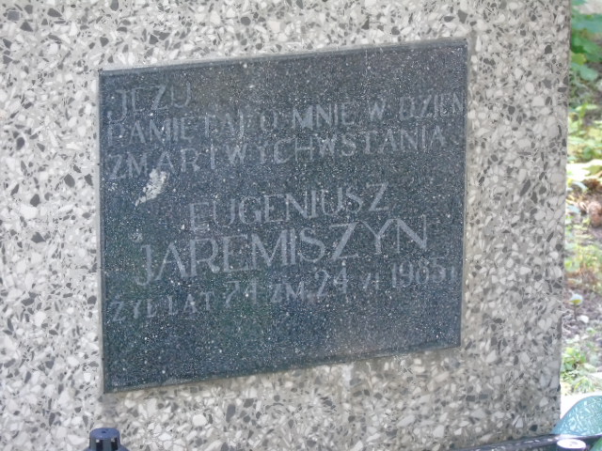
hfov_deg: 13.9
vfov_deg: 10.4
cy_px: 226
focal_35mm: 142
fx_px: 2469
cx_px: 301
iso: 800
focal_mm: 25
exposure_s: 1/40
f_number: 4.7
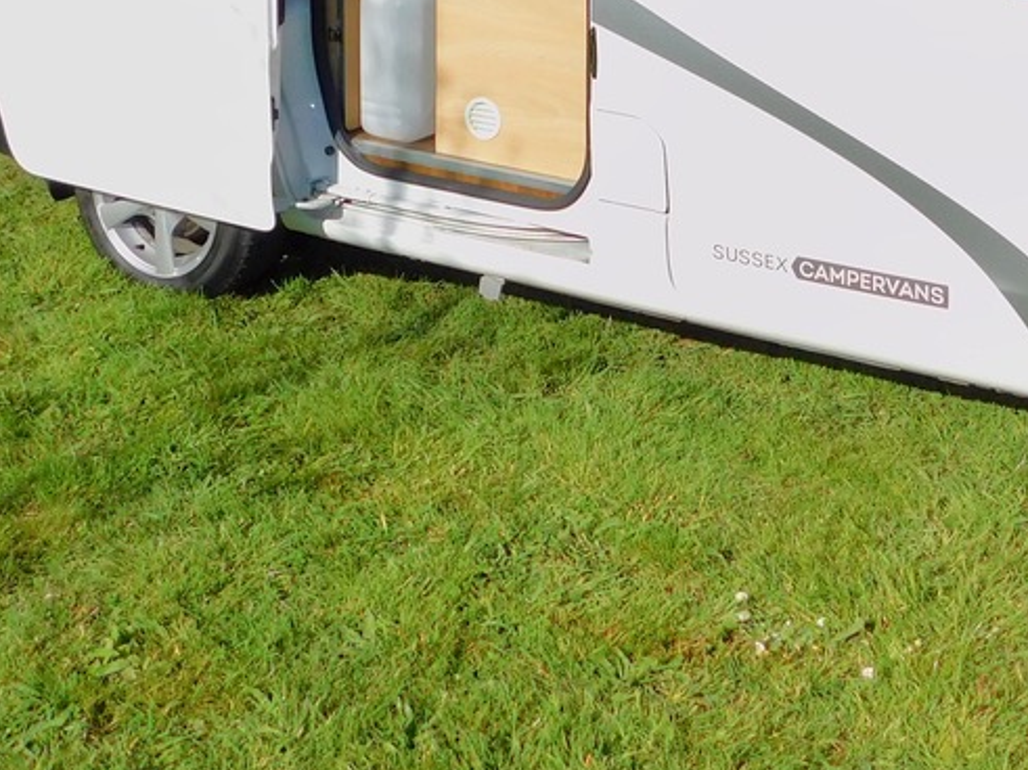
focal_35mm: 60
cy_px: -75
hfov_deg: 31.9
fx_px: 1781
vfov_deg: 23.0
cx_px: 699
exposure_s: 1/400
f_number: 6
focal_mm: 4
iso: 125
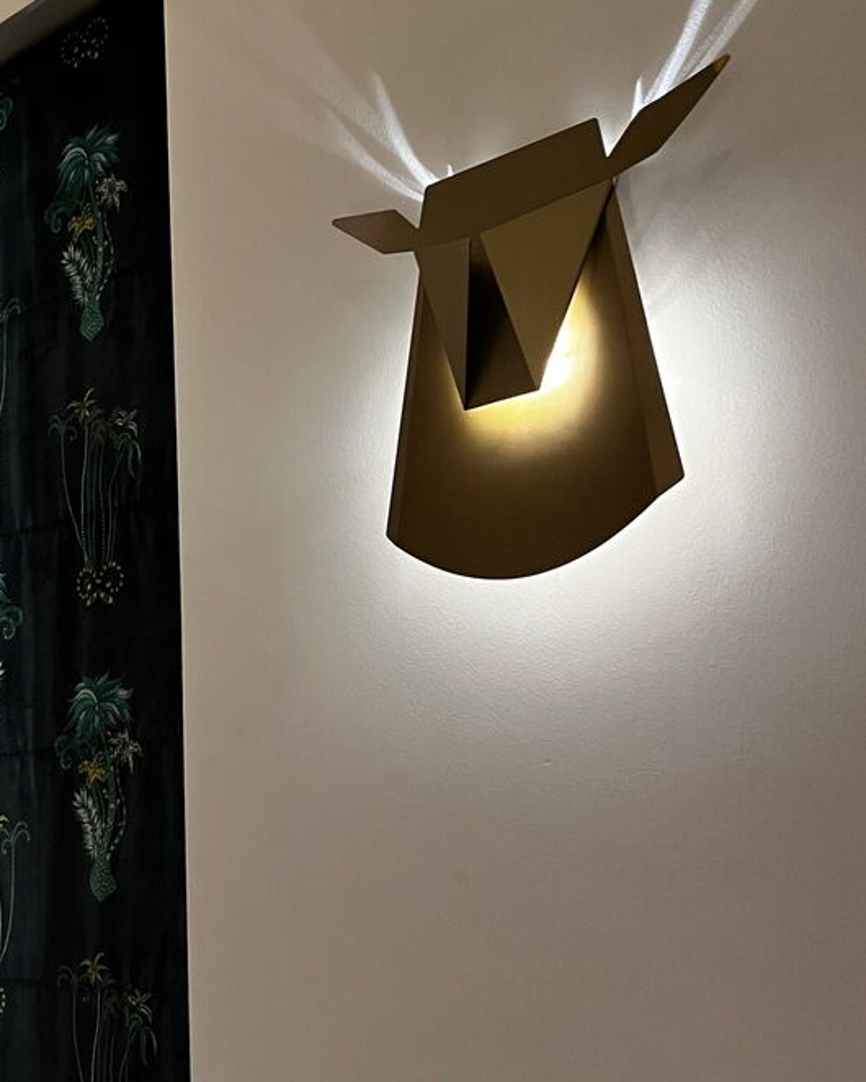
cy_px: 644
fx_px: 1473
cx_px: 190
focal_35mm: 46
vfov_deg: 40.2
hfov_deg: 32.0
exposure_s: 1/50
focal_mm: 5.1
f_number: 1.6
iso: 500
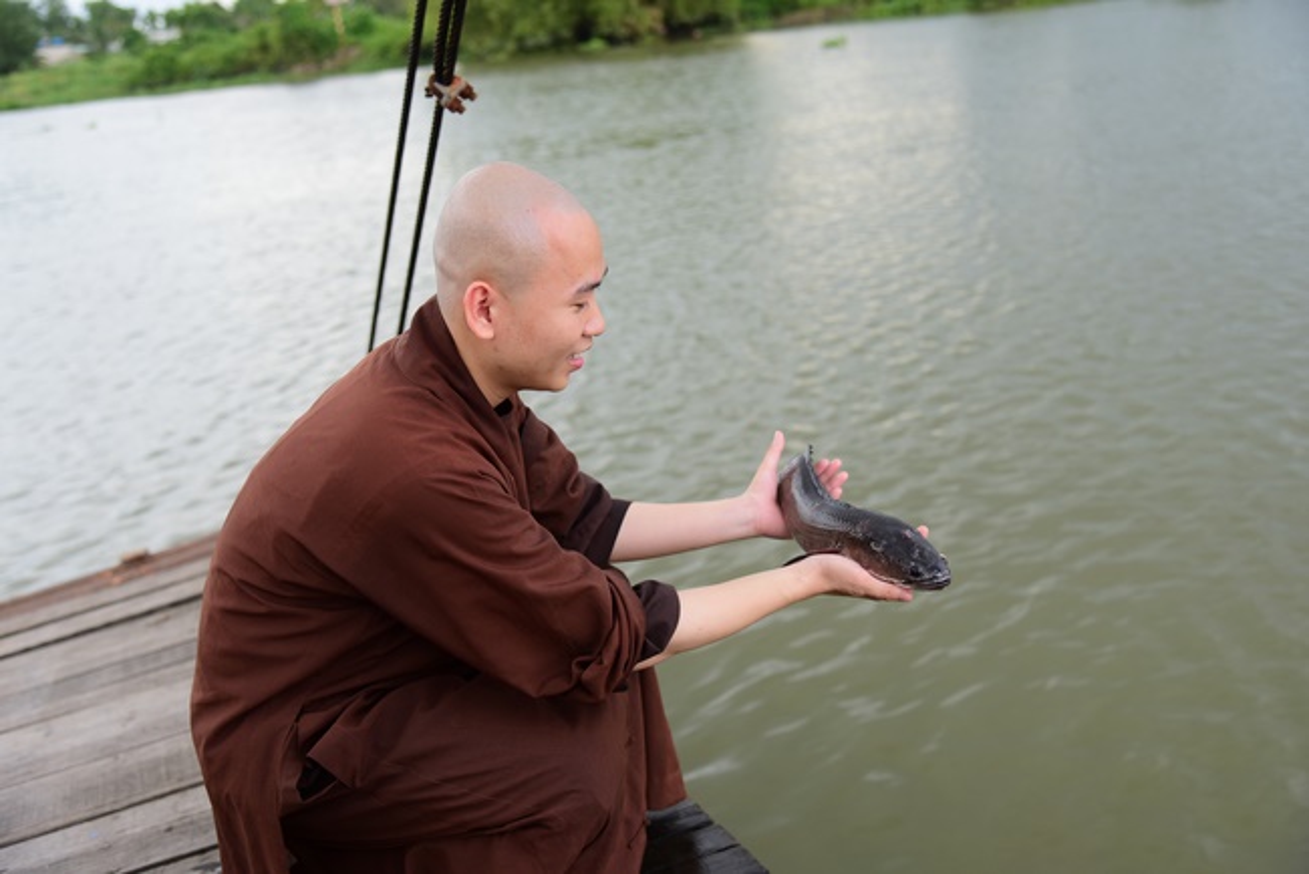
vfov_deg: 30.5
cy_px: 437
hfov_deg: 44.5
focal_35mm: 44
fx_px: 1601
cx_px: 654
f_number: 4
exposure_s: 1/250
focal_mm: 44
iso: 320
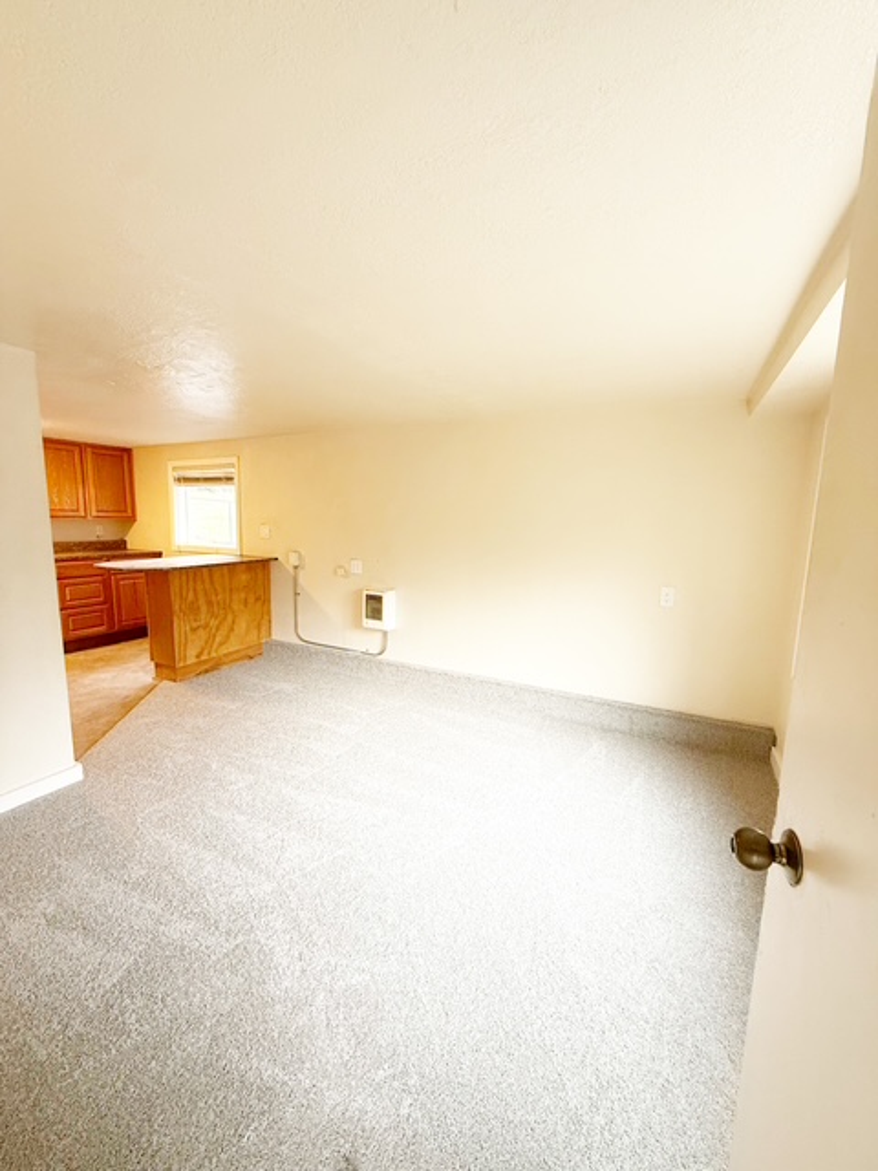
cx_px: 439
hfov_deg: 85.7
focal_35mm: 14
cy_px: 586
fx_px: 473
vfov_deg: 102.1
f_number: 2.2
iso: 250
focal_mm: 2.22
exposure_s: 1/120
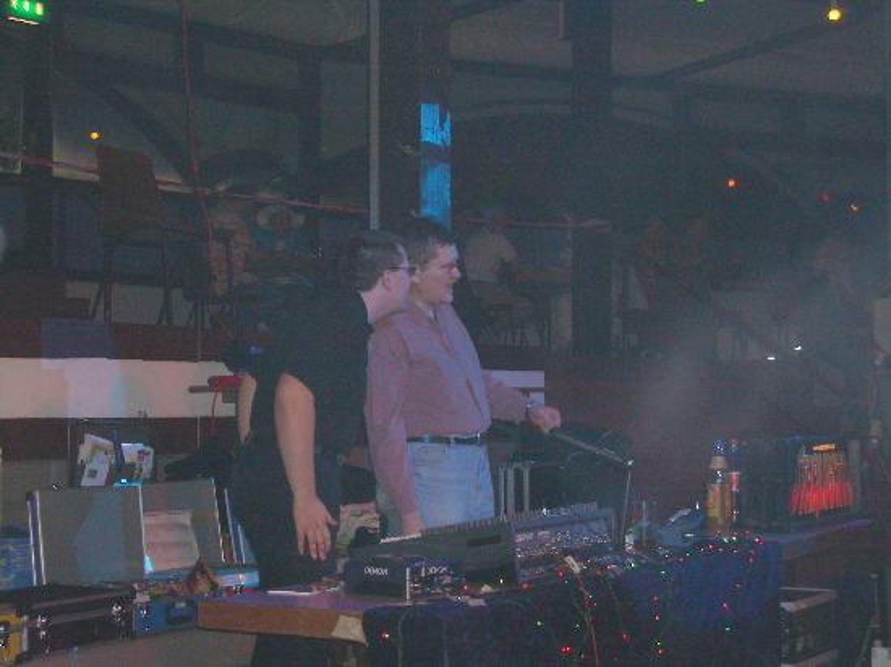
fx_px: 1595
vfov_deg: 23.6
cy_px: 334
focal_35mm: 62
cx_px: 446
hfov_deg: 31.2
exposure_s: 1/60
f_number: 3.5
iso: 200
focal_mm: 10.2
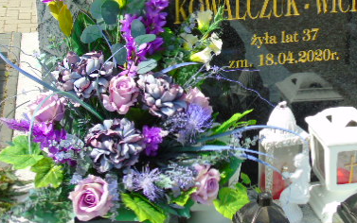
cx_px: 223
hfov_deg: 28.5
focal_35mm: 72
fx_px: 701
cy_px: 38
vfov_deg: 17.9
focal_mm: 7.1
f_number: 3.9
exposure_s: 1/640
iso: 80
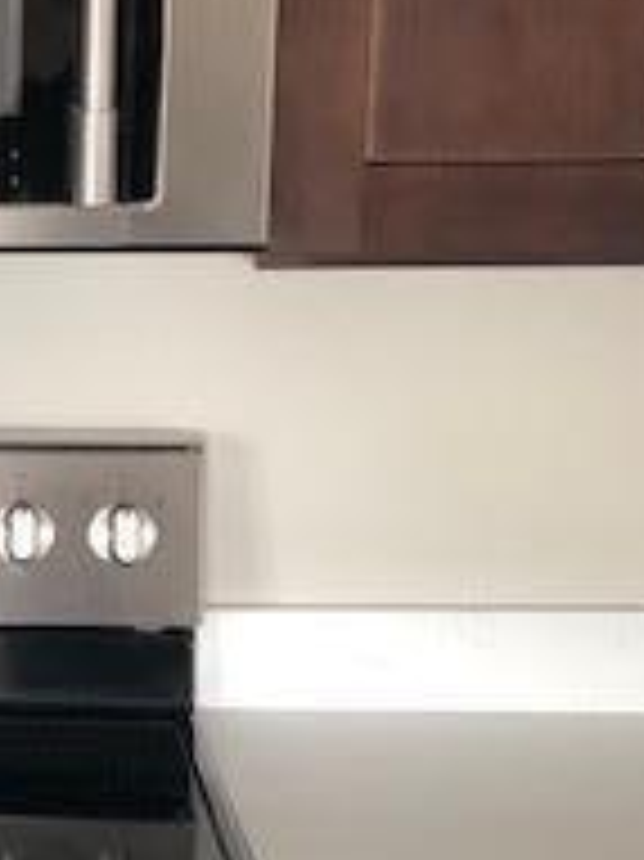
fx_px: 2334
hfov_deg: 14.8
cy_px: 468
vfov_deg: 20.9
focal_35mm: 94
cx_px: -261
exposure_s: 1/20
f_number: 1.8
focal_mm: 3.99
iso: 40
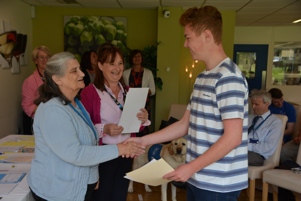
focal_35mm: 51
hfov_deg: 38.9
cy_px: 100
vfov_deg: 26.5
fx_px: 426
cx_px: 150
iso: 220
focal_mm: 34
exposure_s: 1/125
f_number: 5.6
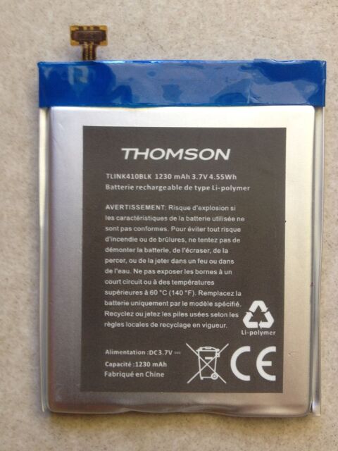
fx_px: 456
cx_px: 169
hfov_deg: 40.7
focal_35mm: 35
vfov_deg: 52.6
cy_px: 226
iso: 64
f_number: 2.4
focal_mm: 4.28
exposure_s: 1/20
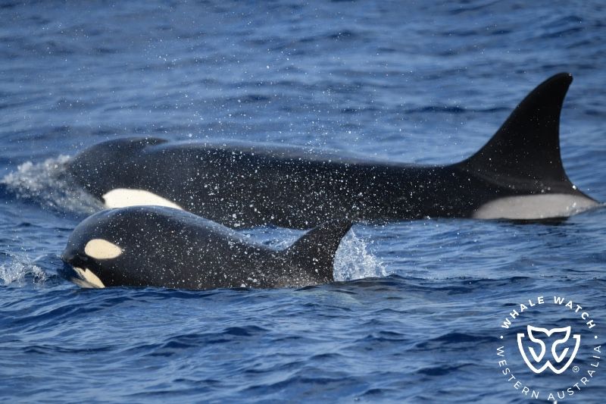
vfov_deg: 2.9
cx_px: 303
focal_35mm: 480
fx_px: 8078
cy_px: 202
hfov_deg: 4.3
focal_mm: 480
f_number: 6.3
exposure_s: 1/8000
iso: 1000
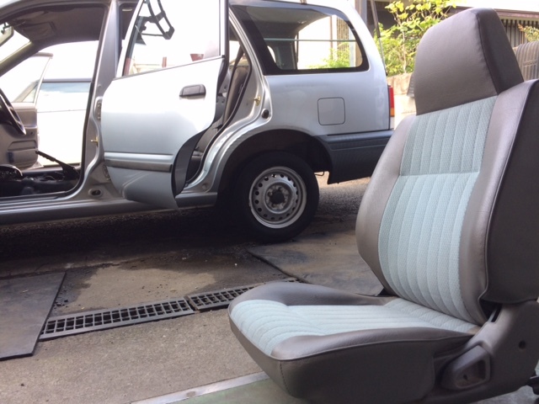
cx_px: 270
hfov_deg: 61.7
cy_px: 202
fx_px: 452
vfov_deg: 48.2
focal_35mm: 29
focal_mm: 4.15
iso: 40
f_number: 2.2
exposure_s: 1/120
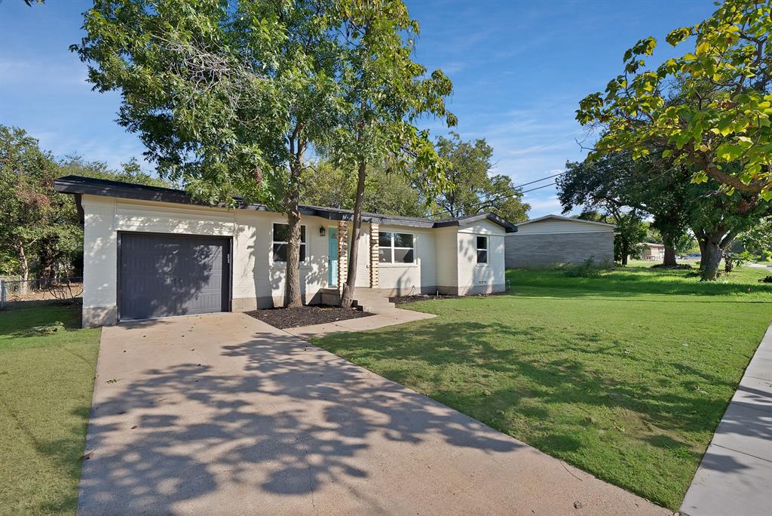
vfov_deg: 77.4
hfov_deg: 100.4
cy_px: 258
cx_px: 386
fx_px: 322
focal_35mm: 15
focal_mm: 15
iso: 640
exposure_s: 1/250
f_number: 9
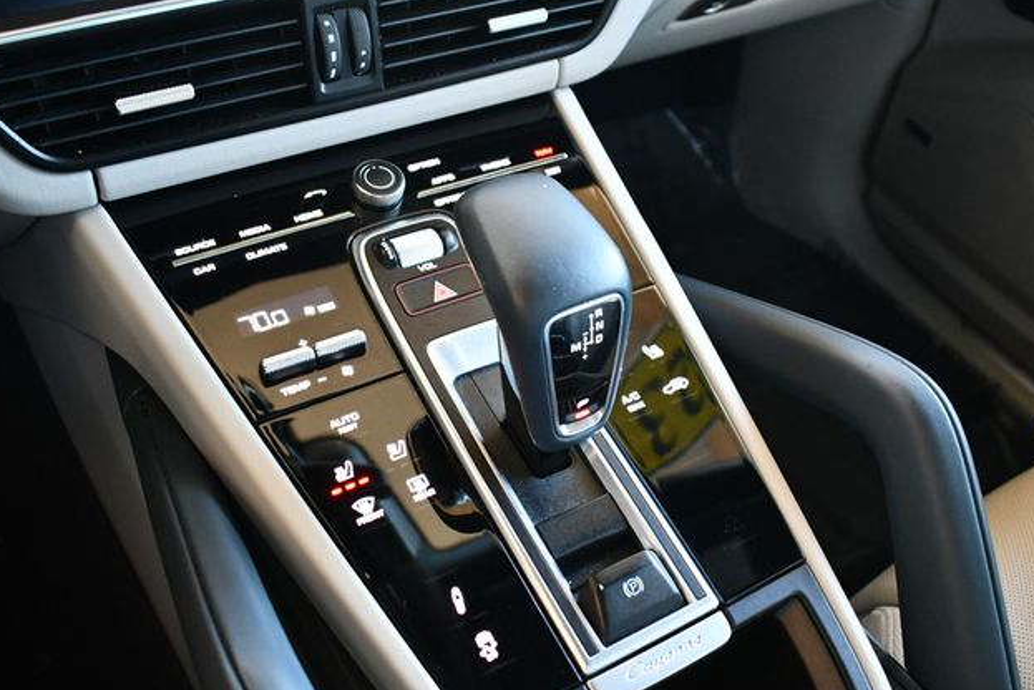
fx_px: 1063
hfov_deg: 51.9
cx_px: 511
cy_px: 345
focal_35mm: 37
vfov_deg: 36.0
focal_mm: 18
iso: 1800
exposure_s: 1/125
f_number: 3.5
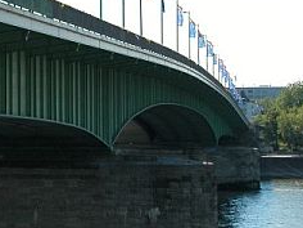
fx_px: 1313
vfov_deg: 9.9
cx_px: -74
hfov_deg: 12.8
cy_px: 45
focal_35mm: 150
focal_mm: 14.9
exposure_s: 1/312
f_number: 6
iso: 100
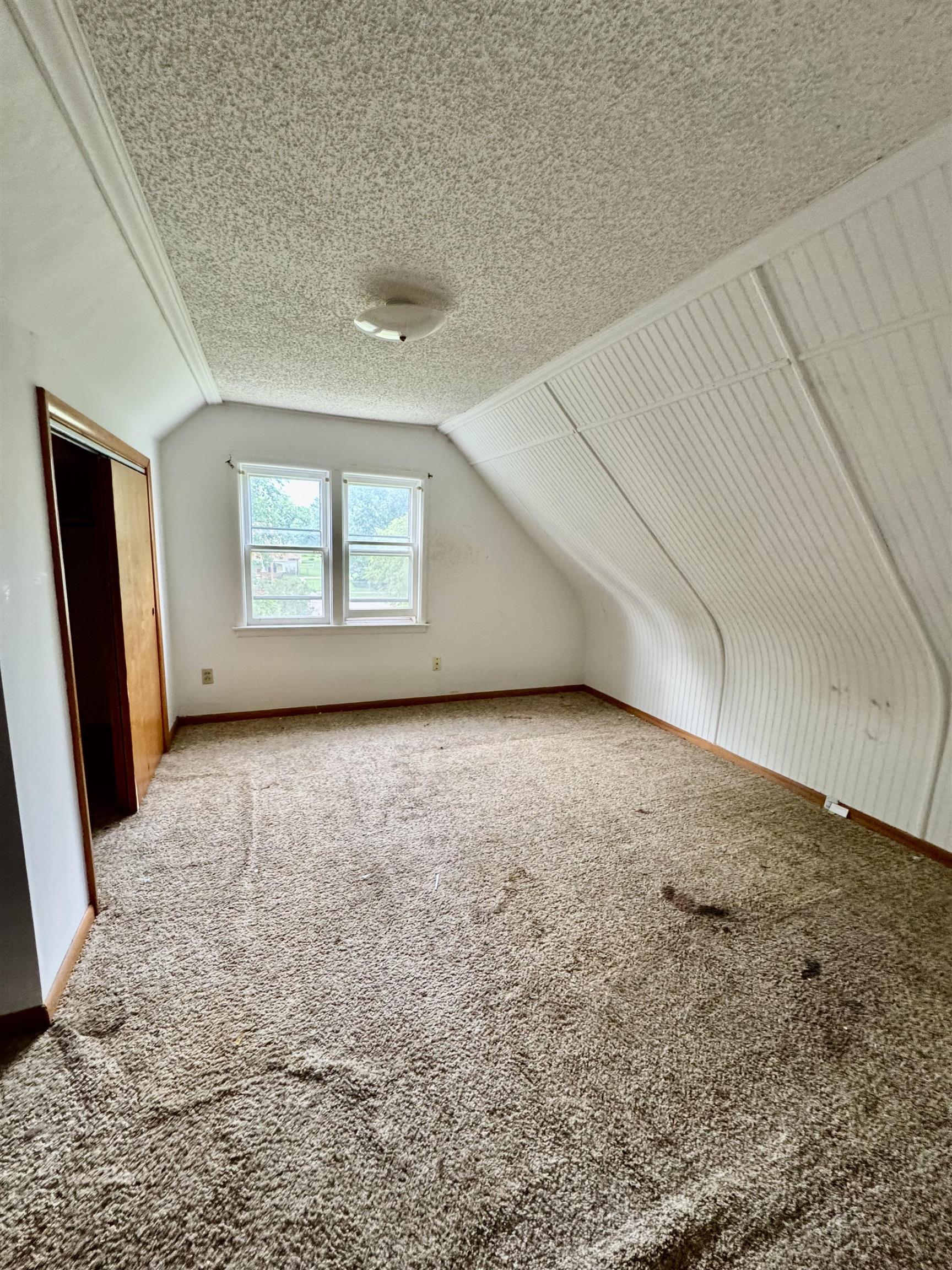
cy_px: 635
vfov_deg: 102.1
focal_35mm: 14
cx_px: 476
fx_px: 513
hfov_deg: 85.7
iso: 320
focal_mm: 2.22
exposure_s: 1/99
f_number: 2.2
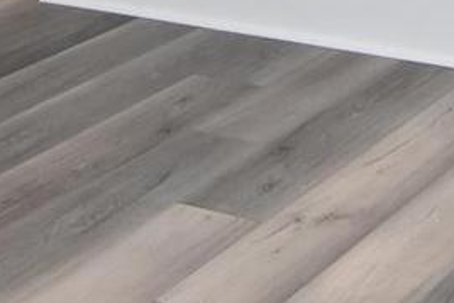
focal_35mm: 121
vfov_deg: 9.8
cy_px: -454
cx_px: 403
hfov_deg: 16.7
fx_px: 1523
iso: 800
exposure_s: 1/100
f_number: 9
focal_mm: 15
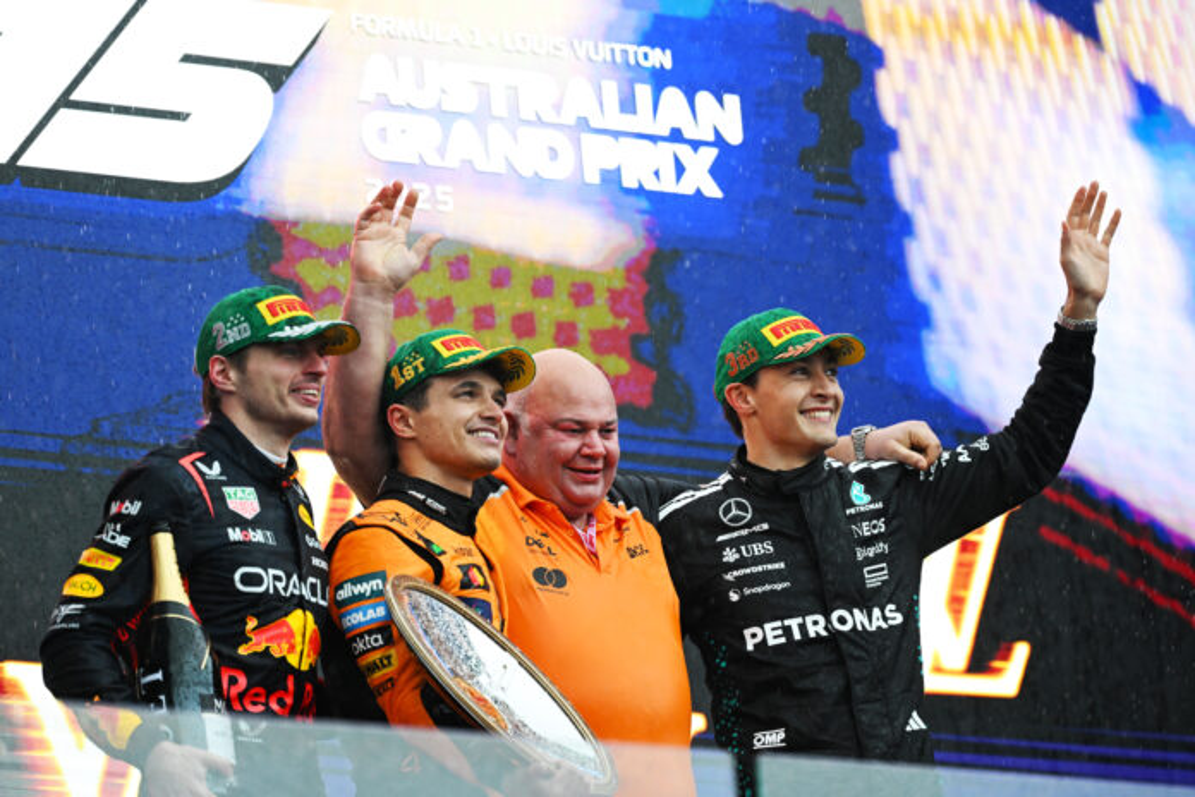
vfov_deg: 3.4
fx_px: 13277
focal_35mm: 400
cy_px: 398
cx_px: 598
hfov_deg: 5.2
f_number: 3.5
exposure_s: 1/800
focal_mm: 400
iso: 1600
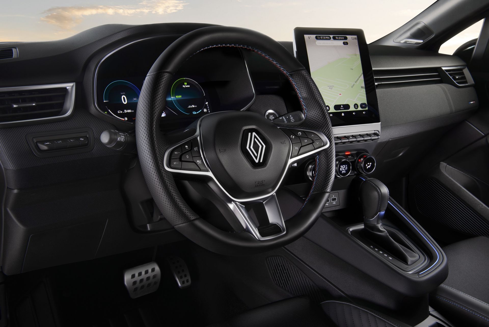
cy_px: 164
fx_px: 516
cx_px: 244
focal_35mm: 38
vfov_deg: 35.1
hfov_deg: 50.7
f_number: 11
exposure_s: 5
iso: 100
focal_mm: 38
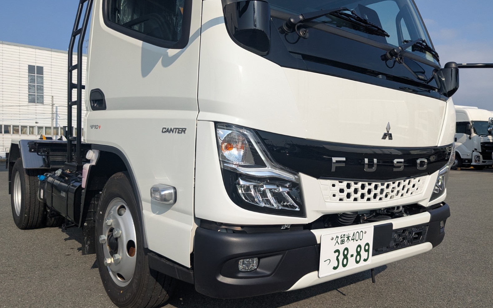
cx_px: 247
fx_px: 390
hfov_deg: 64.6
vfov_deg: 43.1
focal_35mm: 29
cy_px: 159
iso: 83
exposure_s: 1/5848
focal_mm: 4.38
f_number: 1.73
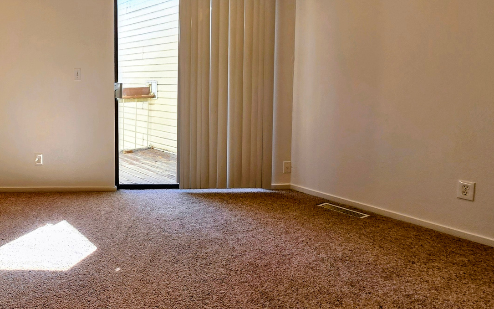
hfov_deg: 61.8
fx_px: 350
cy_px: 102
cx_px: 71
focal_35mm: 26
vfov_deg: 46.8
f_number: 1.9
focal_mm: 2.2
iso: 40
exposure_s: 1/120
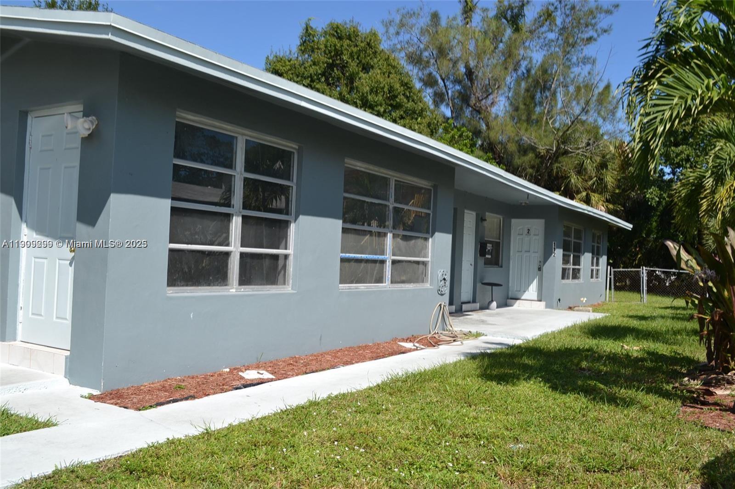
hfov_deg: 57.2
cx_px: 368
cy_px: 244
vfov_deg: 40.0
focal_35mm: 33
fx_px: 674
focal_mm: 22
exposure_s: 1/250
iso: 100
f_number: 8
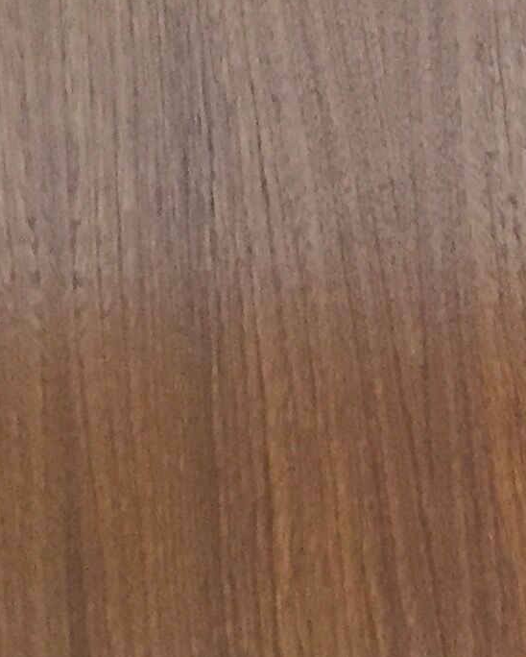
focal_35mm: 135
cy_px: 463
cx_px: 1332
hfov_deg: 9.8
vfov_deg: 14.2
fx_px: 2625
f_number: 2.2
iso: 250
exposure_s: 1/33
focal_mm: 4.15
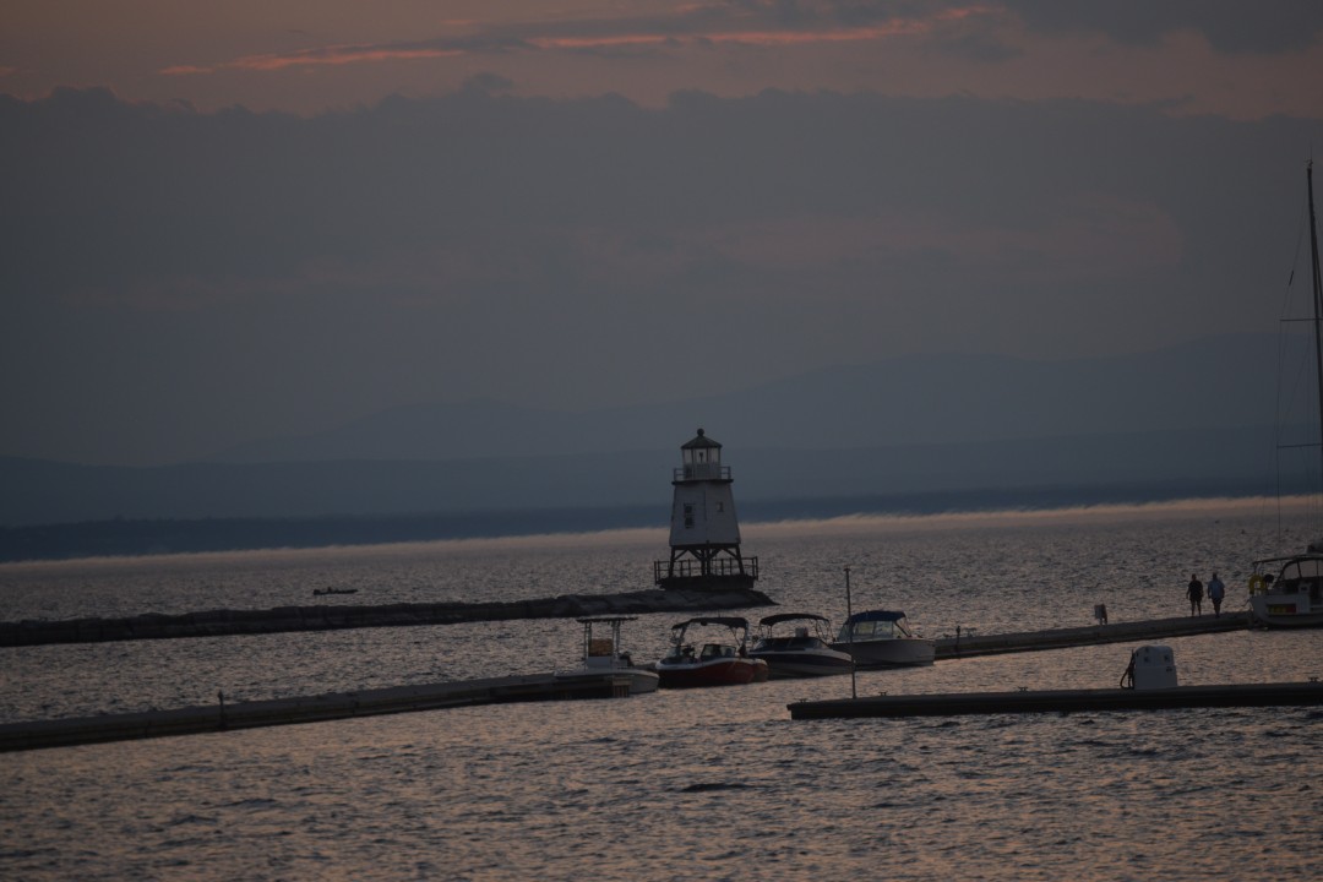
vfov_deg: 4.6
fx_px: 11024
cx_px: 662
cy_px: 441
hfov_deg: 6.9
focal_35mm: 300
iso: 200
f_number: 5.6
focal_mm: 200
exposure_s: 1/320
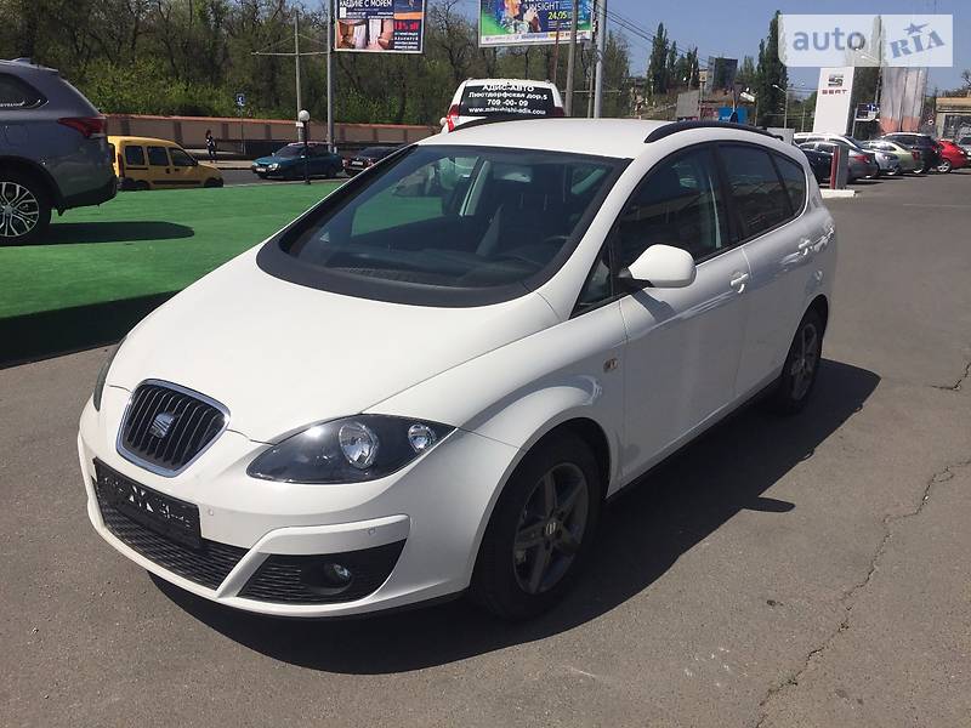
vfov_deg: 48.2
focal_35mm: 29
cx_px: 486
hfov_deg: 61.7
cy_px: 364
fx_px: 813
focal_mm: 4.2
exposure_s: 1/4950
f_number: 2.2
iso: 32
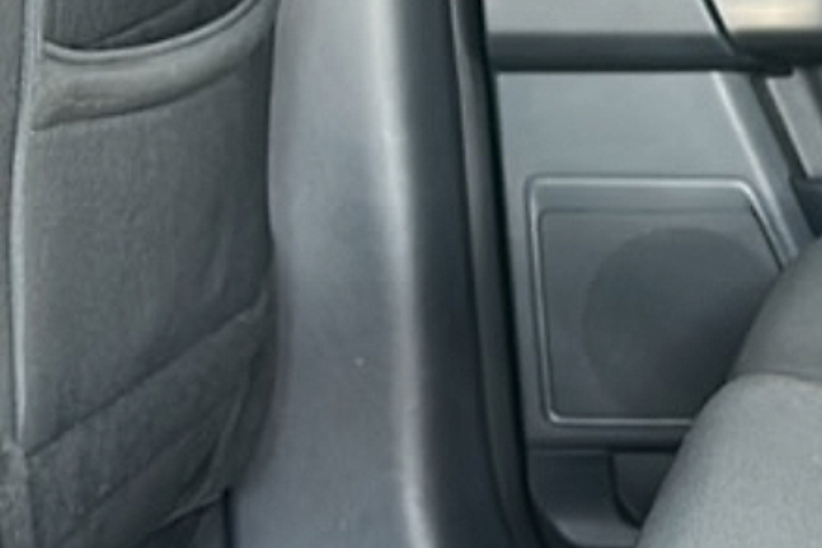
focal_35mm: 95
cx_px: 1100
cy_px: 781
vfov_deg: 13.7
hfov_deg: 19.6
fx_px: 2169
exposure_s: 1/40
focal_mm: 6.86
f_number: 1.78
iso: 250
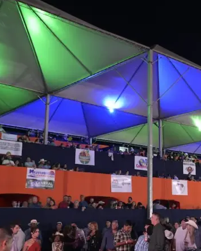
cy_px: 124
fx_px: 424
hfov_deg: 25.2
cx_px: 210
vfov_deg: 33.0
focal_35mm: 57
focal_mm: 35
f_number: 2.8
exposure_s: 1/125
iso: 3200
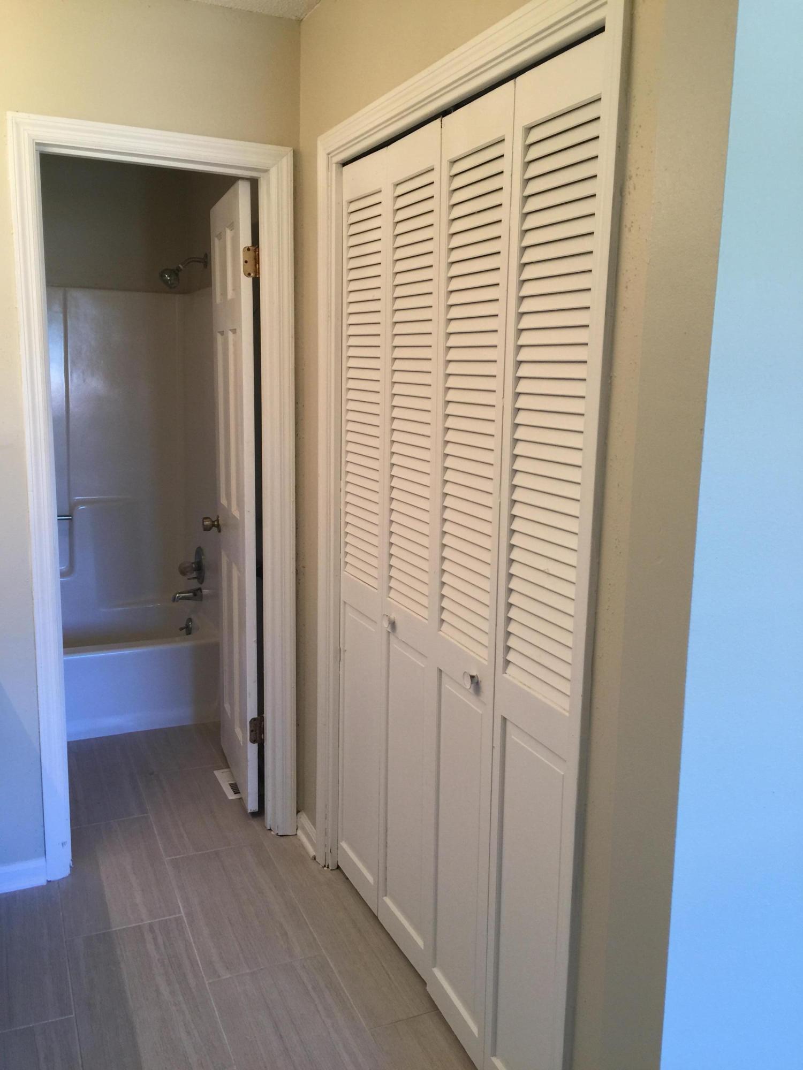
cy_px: 535
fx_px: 897
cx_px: 402
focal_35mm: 29
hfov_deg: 48.2
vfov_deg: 61.7
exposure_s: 1/30
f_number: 2.2
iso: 40
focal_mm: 4.15
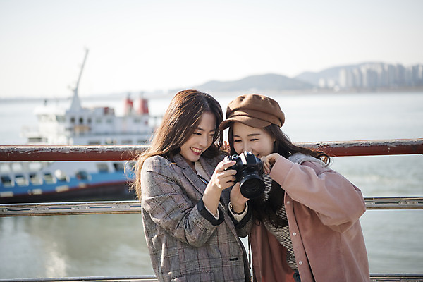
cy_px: 141
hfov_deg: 28.8
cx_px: 212
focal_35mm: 70
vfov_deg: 19.5
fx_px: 822
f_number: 2.8
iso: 200
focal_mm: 70
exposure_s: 1/800
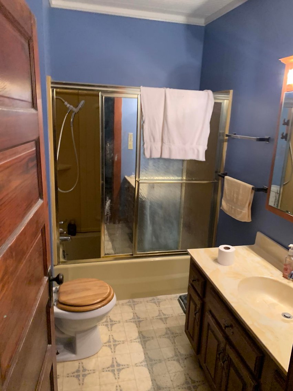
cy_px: 196
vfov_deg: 67.3
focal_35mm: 26
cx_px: 146
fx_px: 293
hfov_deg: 53.1
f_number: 1.8
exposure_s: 1/40
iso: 320
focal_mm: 4.25
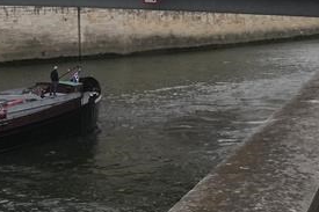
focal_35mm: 108
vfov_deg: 12.3
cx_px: 59
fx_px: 956
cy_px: -71
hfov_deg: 18.7
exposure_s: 1/320
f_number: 22
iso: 4000
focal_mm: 29
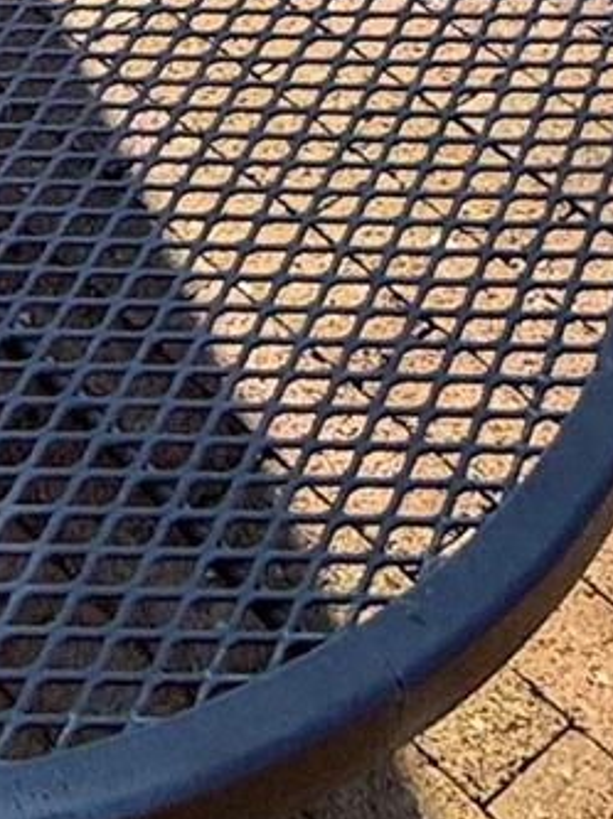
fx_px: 2295
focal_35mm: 97
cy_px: -1296
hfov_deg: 12.0
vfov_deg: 13.2
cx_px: -894
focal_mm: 2.22
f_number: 2.2
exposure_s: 1/841
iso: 64
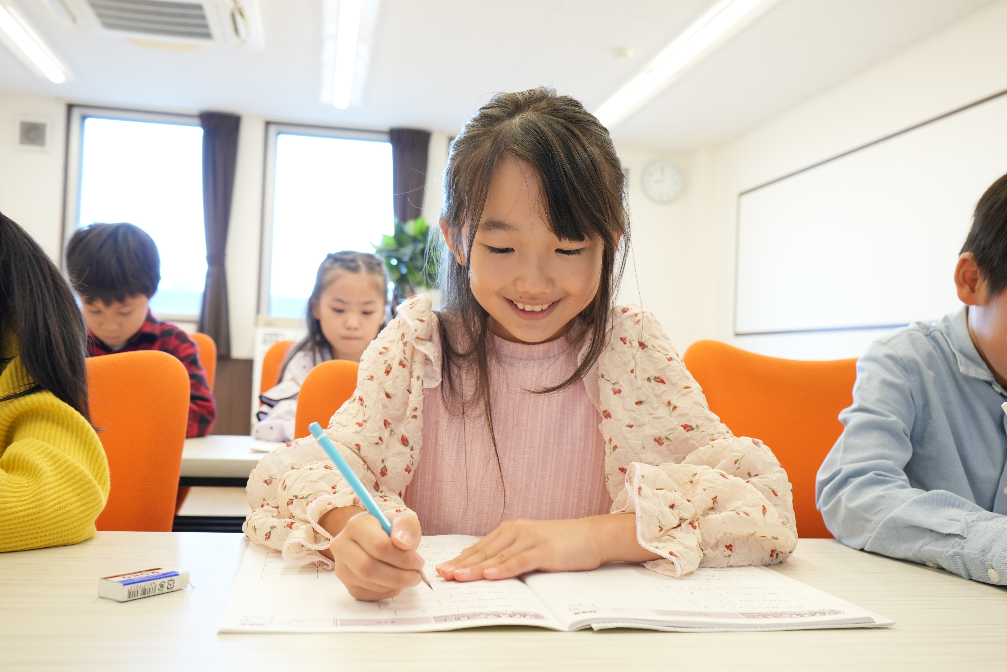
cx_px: 504
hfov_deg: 57.2
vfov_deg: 40.0
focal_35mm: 33
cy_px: 336
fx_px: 923
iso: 500
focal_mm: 33
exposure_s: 1/40
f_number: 6.3
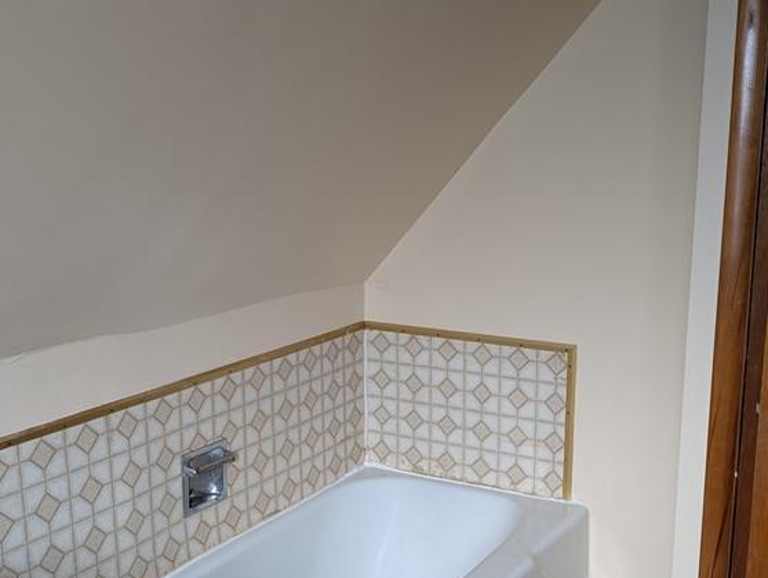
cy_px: 367
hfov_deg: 42.8
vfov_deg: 32.8
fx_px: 977
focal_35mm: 44
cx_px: 439
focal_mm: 6.9
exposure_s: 1/106
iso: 174
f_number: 1.68
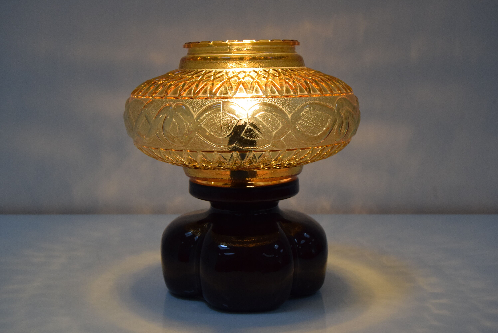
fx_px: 664
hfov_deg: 41.1
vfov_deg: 28.1
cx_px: 249
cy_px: 166
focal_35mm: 48
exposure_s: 1/160
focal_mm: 32
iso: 1600
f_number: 6.3
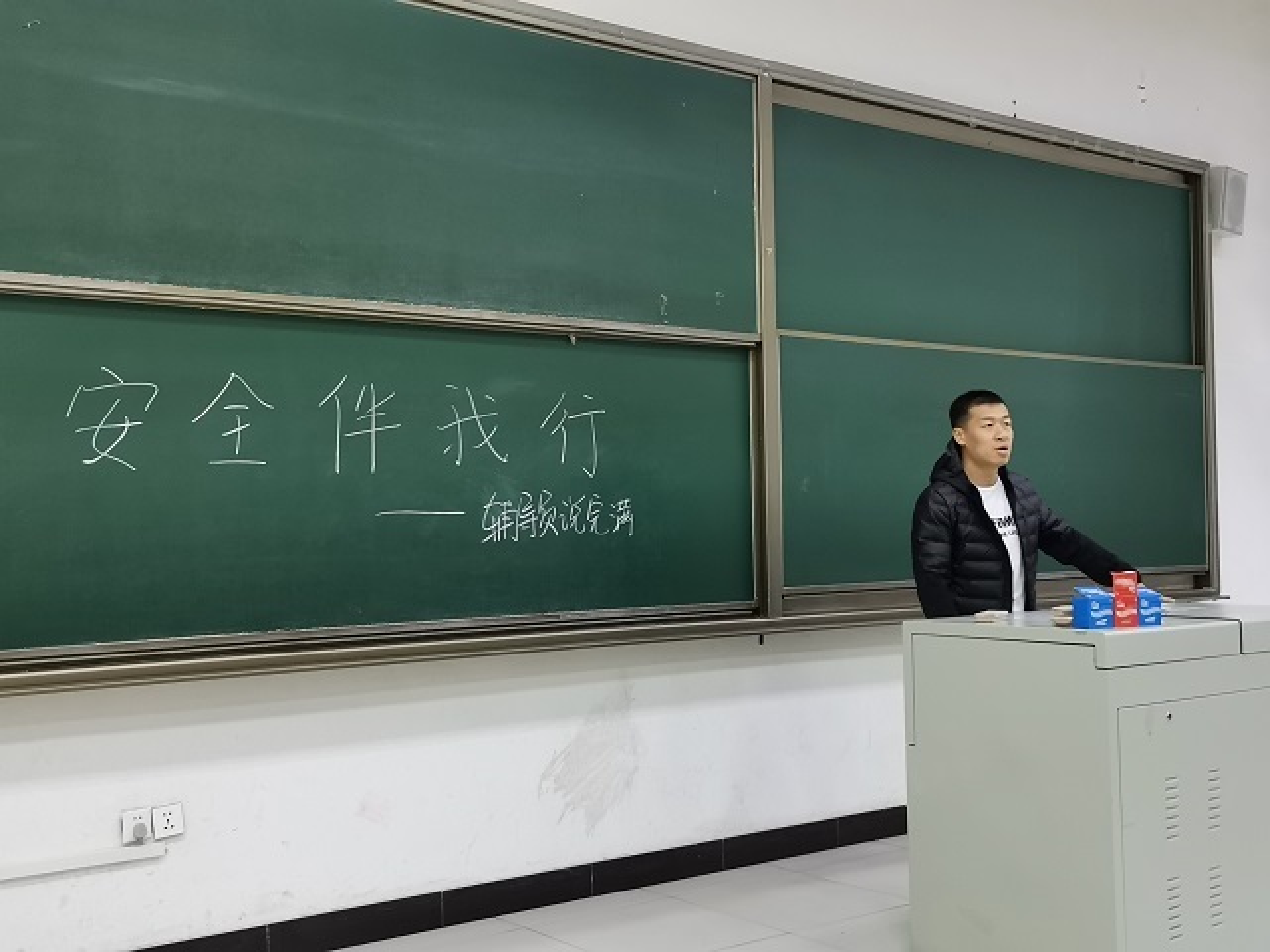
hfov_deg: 45.8
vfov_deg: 35.1
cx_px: 635
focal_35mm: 41
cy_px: 476
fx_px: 1504
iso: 320
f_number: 1.8
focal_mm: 5.58
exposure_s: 1/33.3
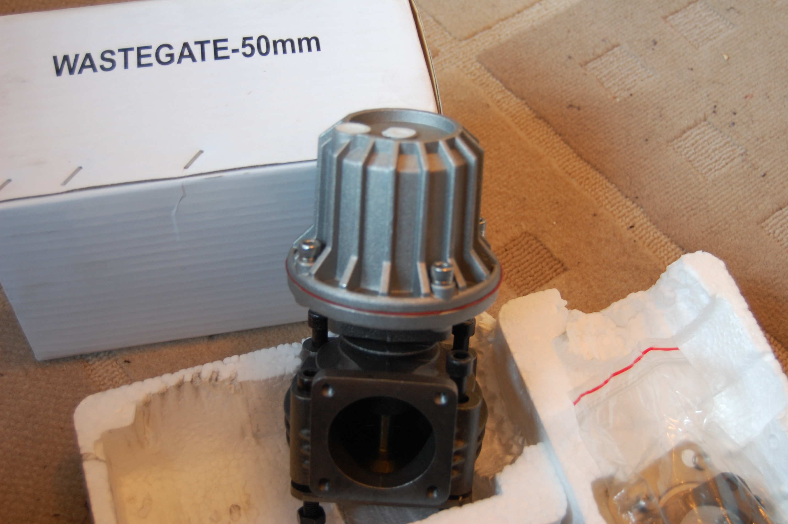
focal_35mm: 51
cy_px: 262
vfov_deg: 26.4
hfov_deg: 38.9
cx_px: 394
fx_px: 1115
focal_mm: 34
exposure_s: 1/3
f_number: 4.5
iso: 400
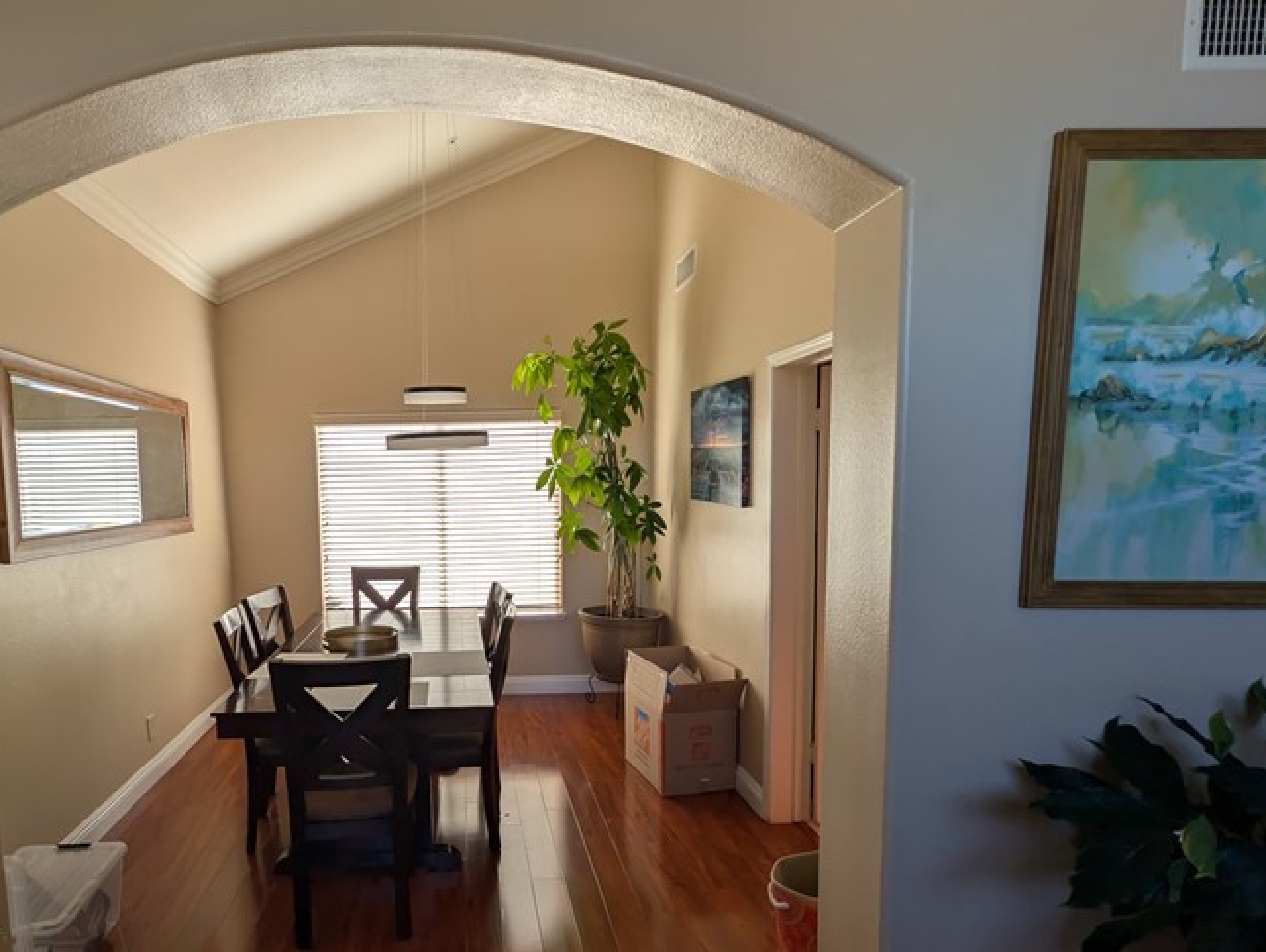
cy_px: 544
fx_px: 696
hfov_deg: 83.0
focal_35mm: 19
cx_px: 474
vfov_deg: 68.4
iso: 59
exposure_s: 1/685
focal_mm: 2.02
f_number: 1.7
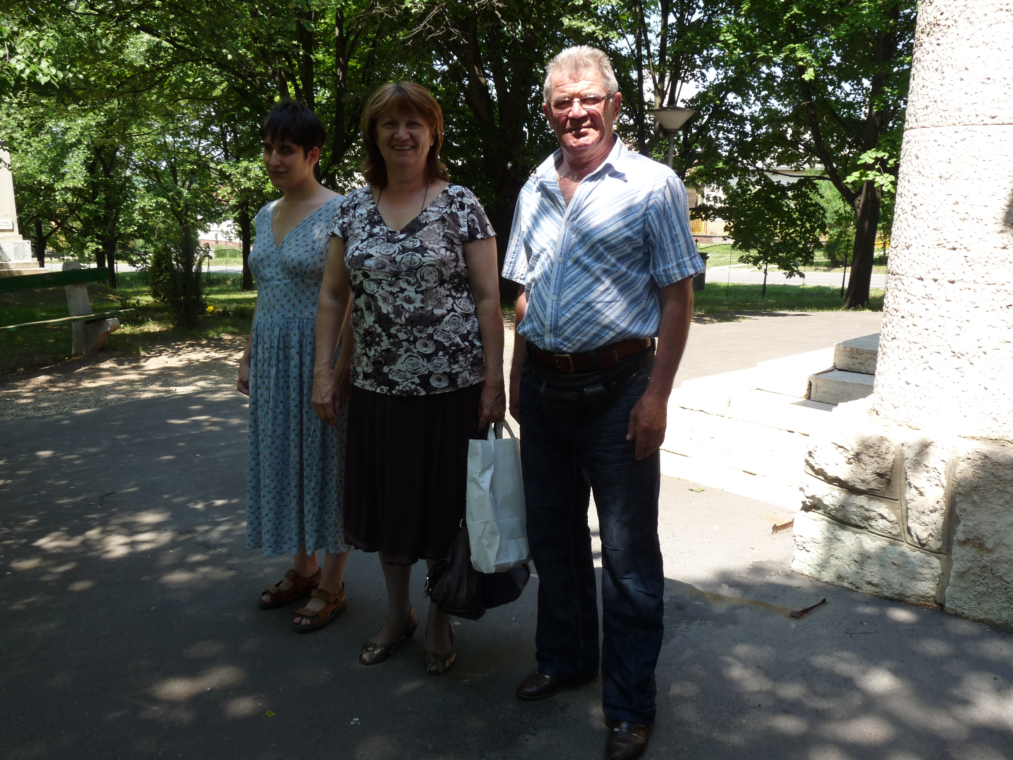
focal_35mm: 32
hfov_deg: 56.8
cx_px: 506
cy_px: 380
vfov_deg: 44.2
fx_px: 936
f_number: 4
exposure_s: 1/200
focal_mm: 5.6
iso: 100
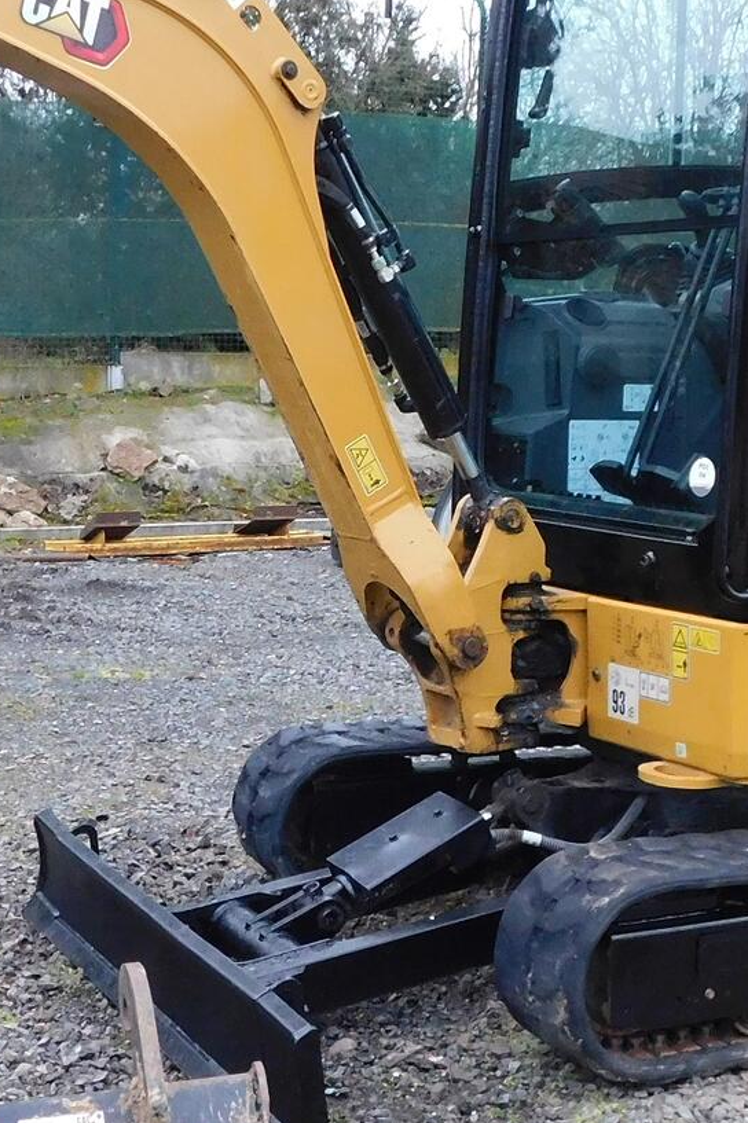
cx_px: 334
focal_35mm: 60
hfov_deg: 22.6
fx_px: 1871
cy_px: 546
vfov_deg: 33.4
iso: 400
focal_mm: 4
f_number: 3
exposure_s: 1/25
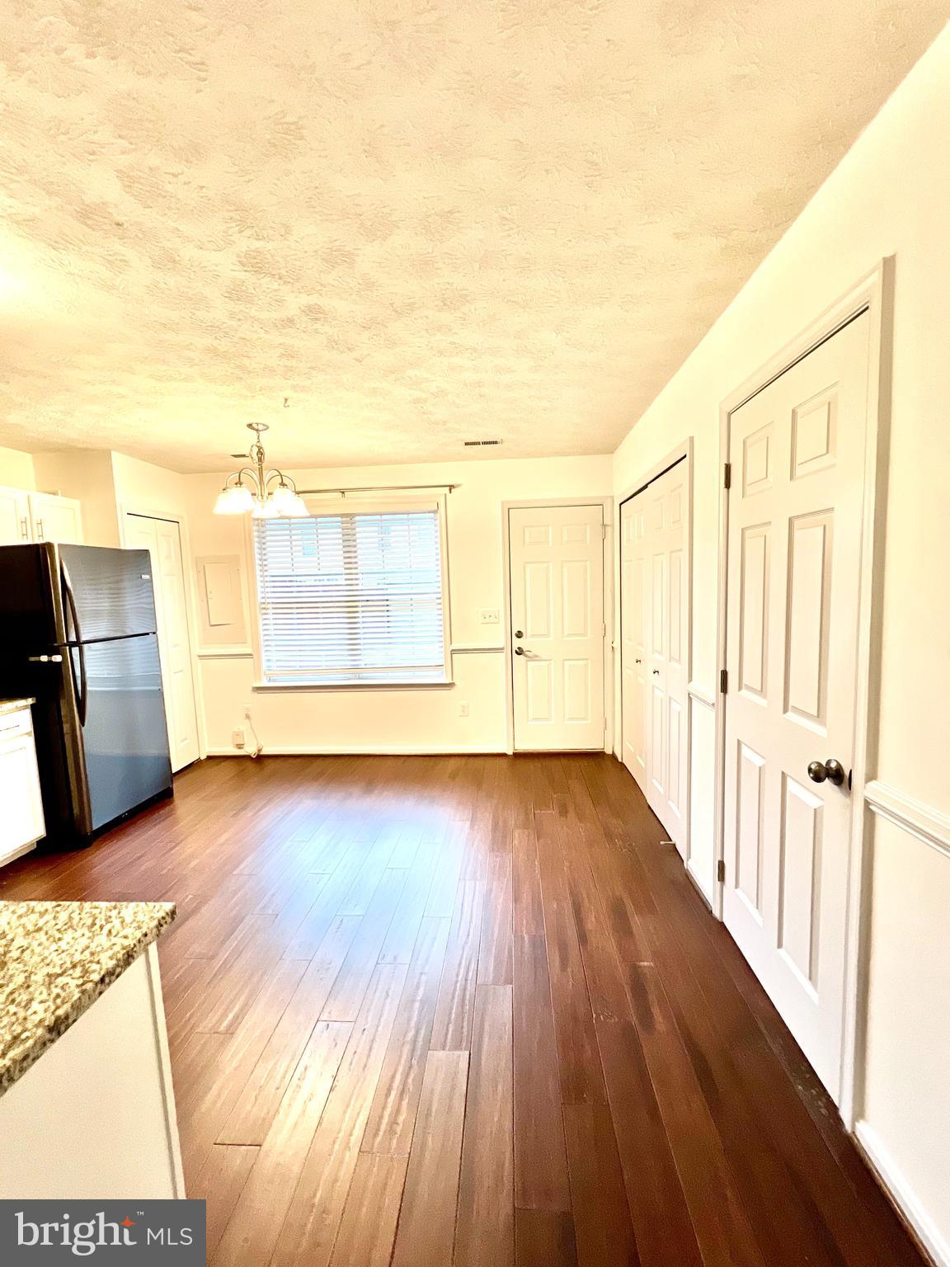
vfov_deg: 106.2
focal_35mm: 13
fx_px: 476
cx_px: 475
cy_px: 634
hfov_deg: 89.9
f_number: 1.8
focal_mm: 1.57
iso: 200
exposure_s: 1/120
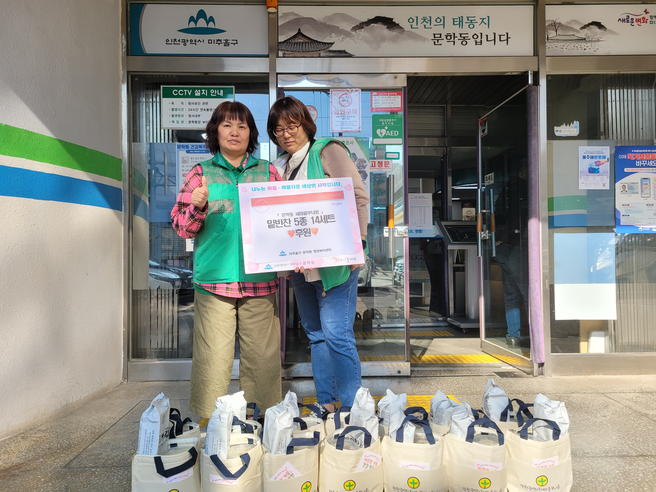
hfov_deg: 67.3
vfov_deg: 53.1
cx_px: 328
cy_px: 246
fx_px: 493
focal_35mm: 26
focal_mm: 5.4
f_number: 1.8
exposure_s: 1/868
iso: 40
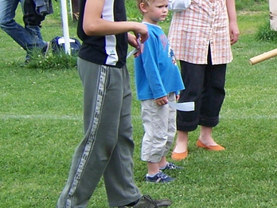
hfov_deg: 18.3
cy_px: 69
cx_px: 398
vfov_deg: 15.2
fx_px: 776
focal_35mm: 97
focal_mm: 5.5
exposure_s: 1/350
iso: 80
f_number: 3.4
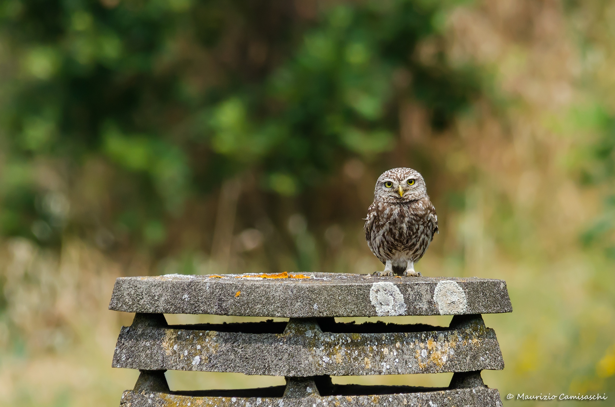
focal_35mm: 750
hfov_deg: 2.8
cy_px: 204
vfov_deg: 1.8
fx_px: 12785
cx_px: 308
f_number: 9
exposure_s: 1/800
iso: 400
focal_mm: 500
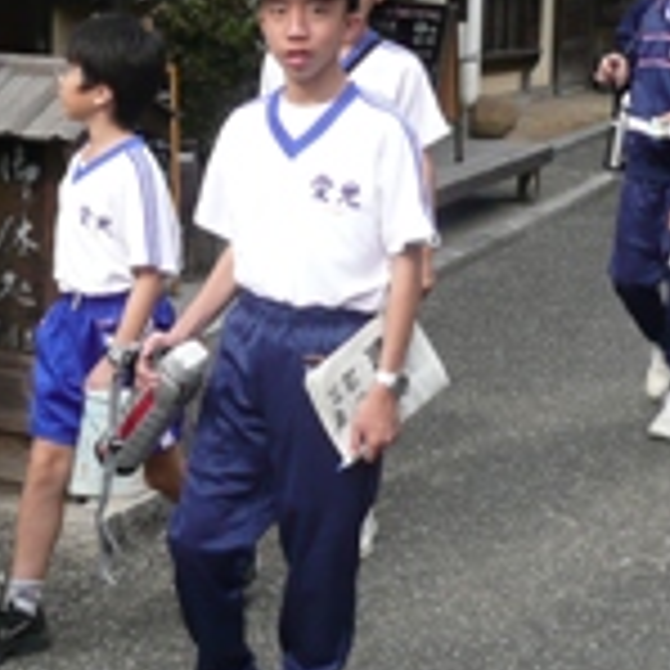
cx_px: 207
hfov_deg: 20.3
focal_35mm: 85
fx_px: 1861
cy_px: 256
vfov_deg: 20.4
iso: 100
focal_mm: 5.2
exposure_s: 1/250
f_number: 3.5
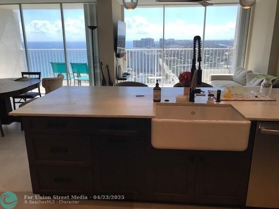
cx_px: 140
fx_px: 226
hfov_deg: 63.4
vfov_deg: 49.7
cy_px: 104
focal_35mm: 28
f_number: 1.8
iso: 20
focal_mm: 3.99
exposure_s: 1/193
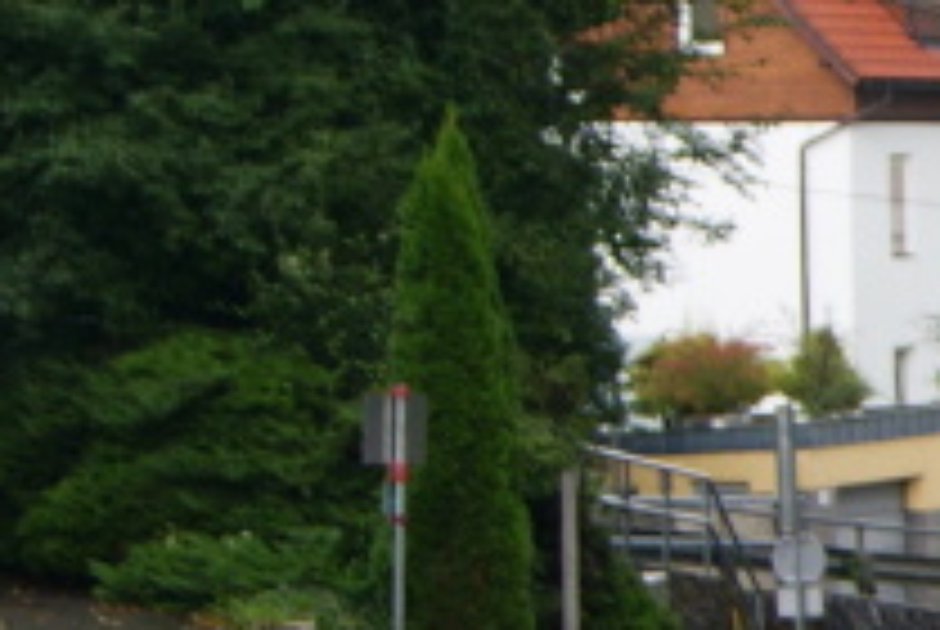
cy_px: 461
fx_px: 10549
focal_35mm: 403
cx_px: 2010
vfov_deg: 3.4
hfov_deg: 5.0
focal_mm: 55
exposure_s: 1/125
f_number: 5.6
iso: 100
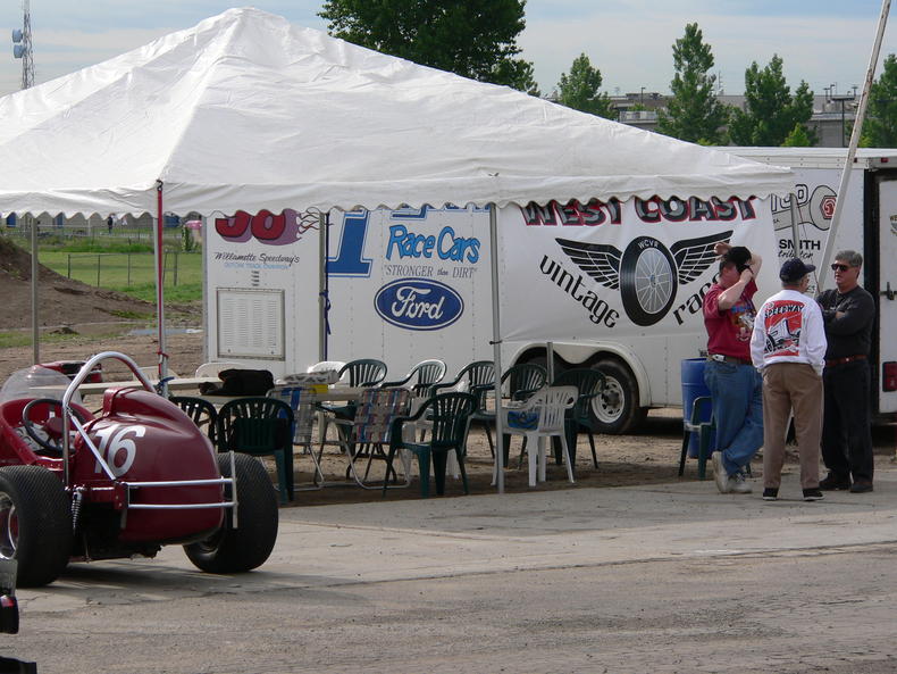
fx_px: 4873
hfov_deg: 10.5
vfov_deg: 7.9
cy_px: 337
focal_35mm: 188
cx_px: 448
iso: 80
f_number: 4
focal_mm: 31.3
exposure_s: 1/500
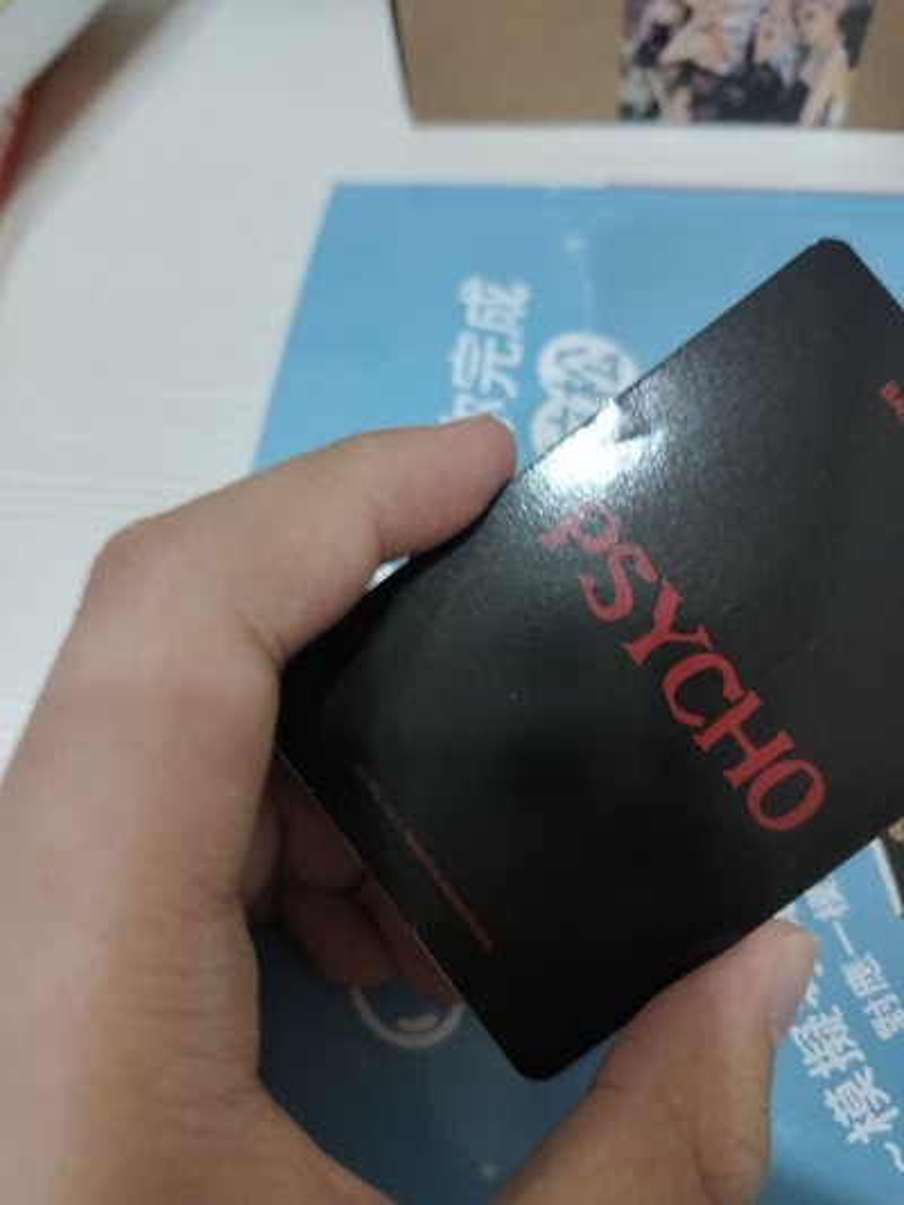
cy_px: 602
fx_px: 835
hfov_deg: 56.8
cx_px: 452
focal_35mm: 24
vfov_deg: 71.6
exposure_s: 1/24
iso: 640
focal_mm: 5.24
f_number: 1.7
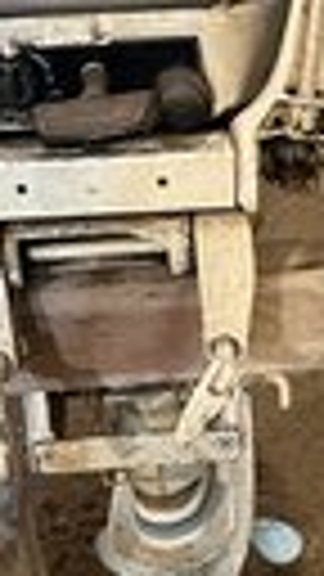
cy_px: 272
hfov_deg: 11.3
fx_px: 1604
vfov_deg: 20.4
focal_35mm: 105
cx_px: 385
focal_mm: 5.7
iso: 500
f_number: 1.5
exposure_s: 1/40
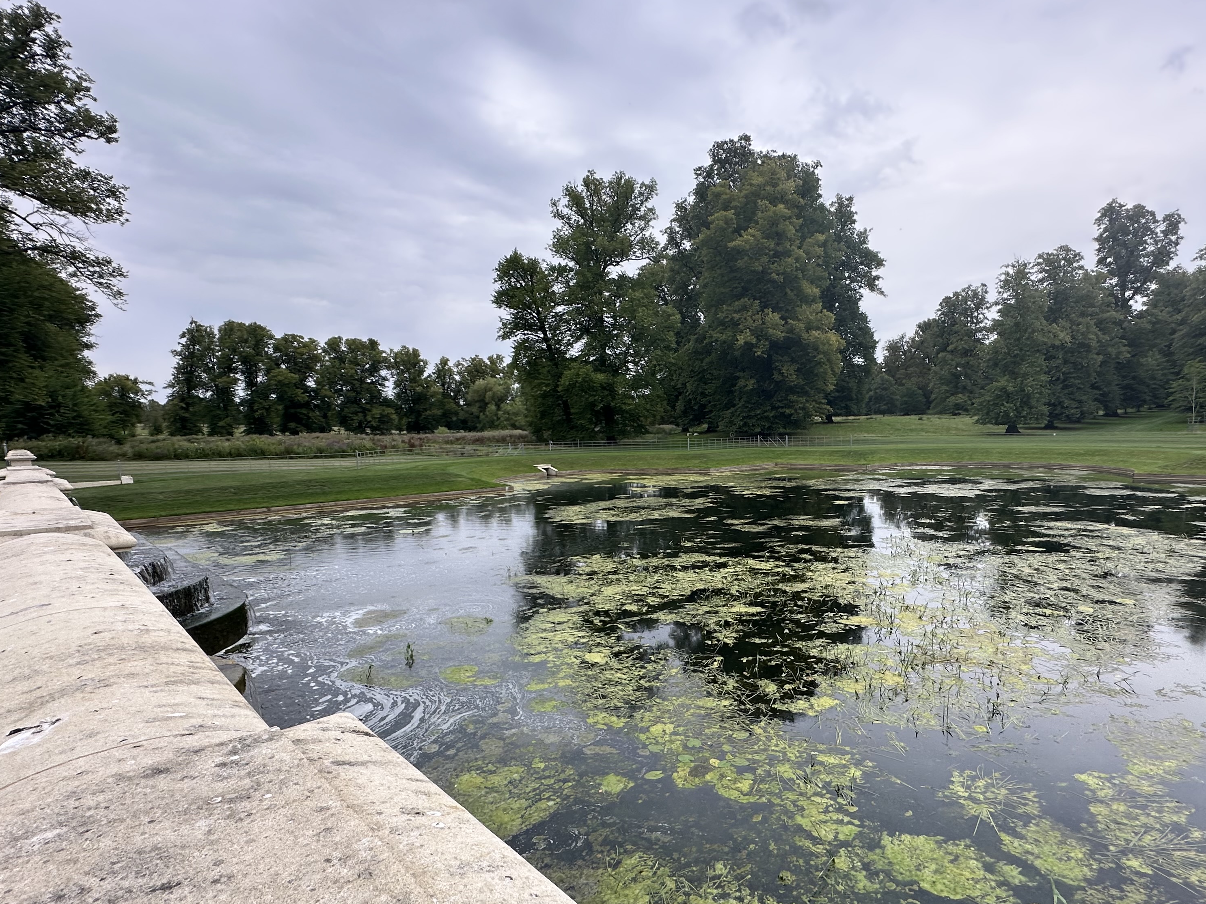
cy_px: 512
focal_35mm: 19
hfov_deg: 84.2
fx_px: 662
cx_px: 680
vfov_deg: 68.4
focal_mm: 2.22
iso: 40
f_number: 2.2
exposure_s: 1/157
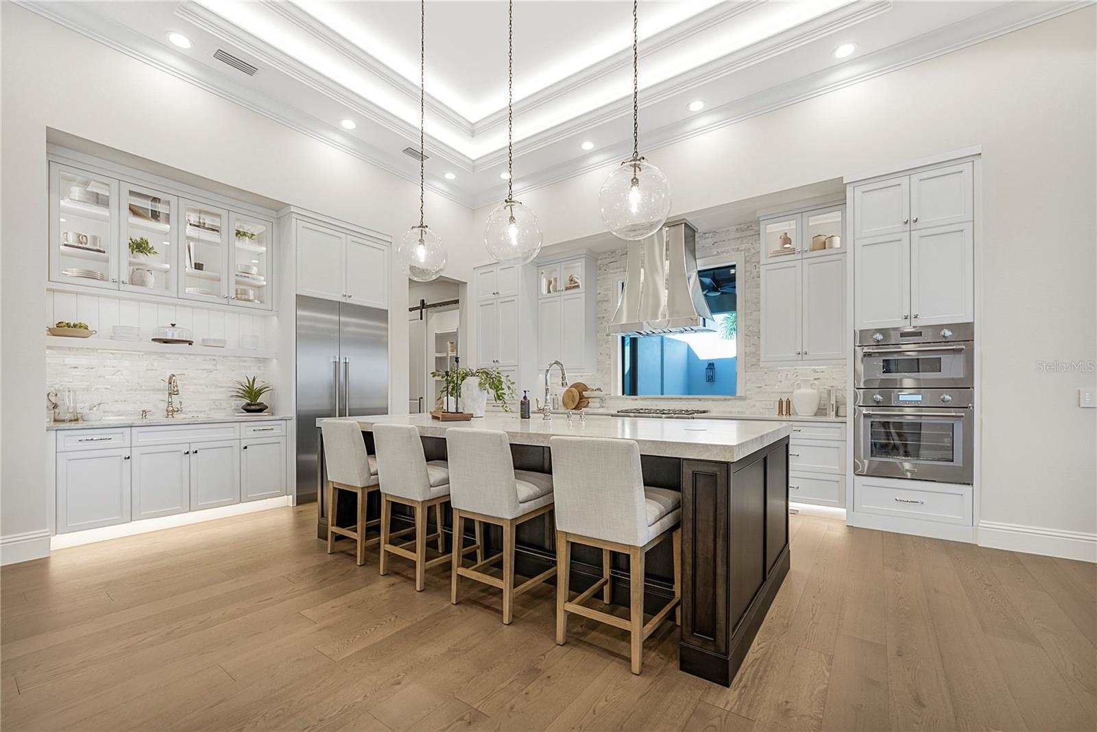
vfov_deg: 81.3
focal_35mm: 14
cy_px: 366
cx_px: 548
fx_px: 427
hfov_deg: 104.2
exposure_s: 1/8
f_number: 9
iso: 100
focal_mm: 14
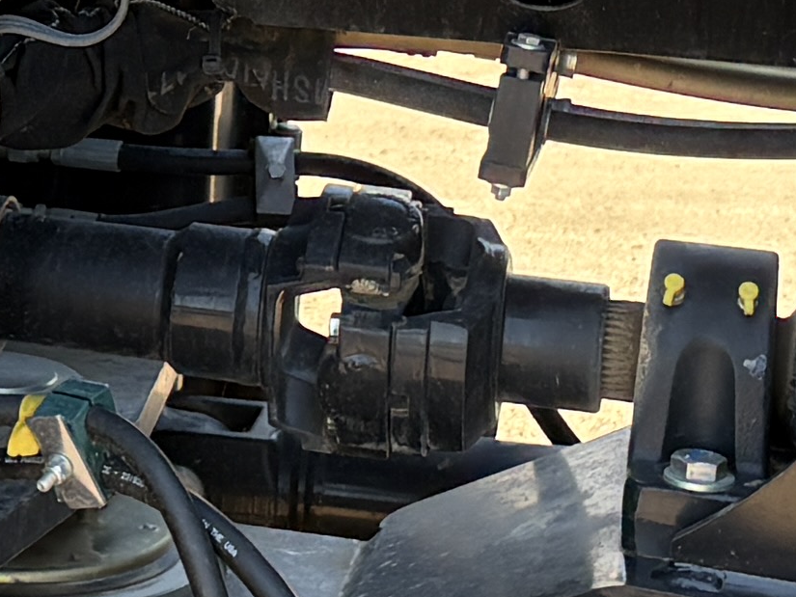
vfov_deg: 8.1
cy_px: -224
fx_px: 4140
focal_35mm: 180
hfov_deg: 10.8
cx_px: -203
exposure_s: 1/409
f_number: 1.6
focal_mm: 5.96
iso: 64
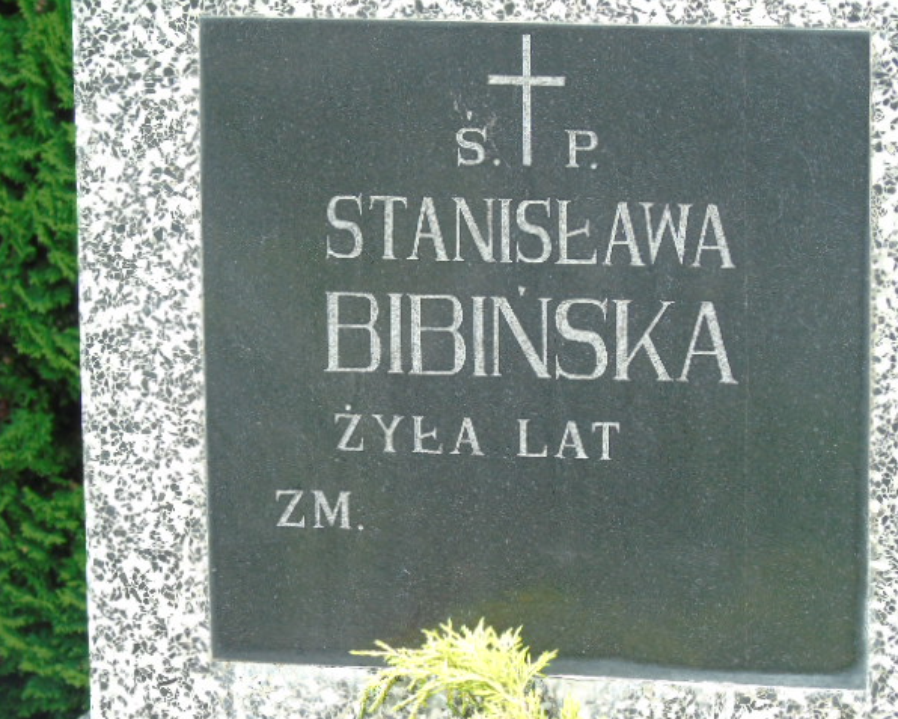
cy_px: 360
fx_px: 5183
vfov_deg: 7.9
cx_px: 466
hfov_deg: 9.9
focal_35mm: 195
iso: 160
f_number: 5
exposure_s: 1/125
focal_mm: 33
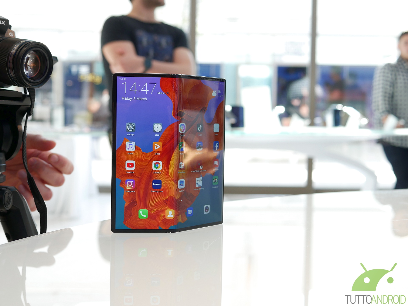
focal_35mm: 50
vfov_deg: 29.1
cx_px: 204
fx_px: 590
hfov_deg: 38.2
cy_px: 153
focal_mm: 25
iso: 200
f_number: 3.5
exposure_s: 1/125
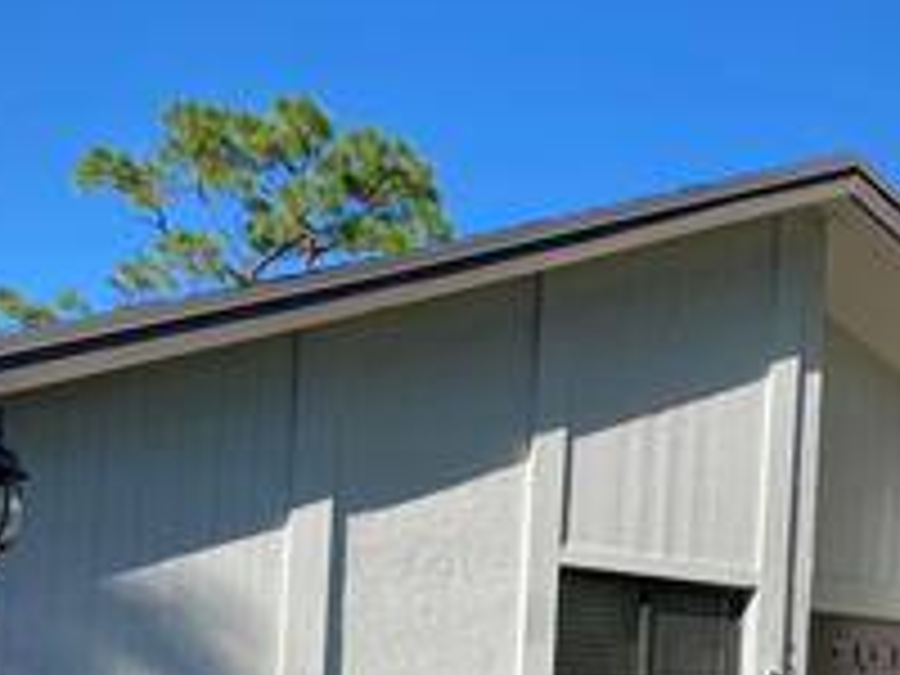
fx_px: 1352
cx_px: 508
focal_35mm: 52
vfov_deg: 26.7
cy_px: 657
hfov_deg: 36.8
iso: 32
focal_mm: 4.25
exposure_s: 1/2141
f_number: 1.8
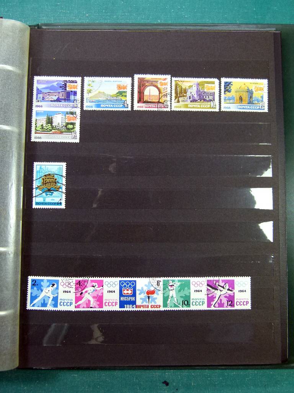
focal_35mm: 33
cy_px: 196
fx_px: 374
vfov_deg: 55.4
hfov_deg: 42.9
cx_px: 147
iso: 200
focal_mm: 5.9
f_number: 3
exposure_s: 1/60
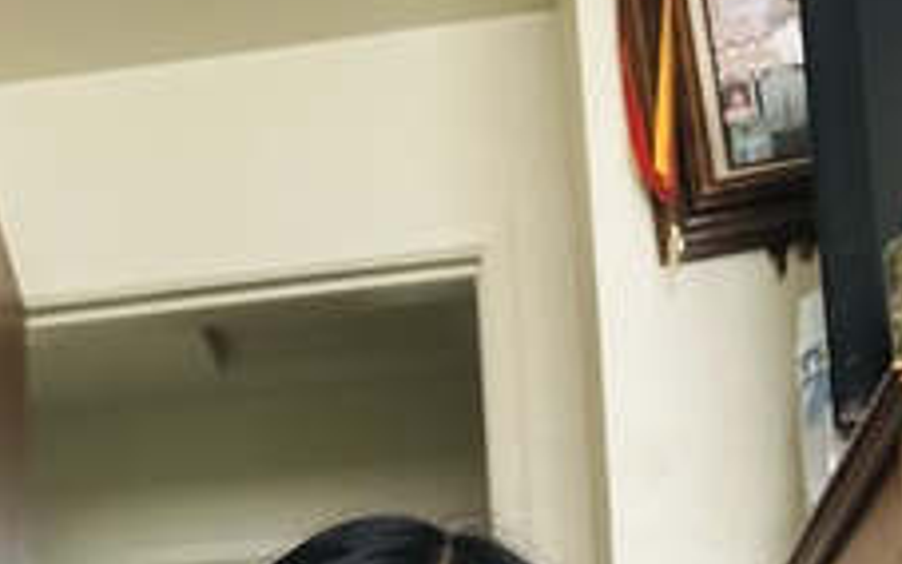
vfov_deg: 19.2
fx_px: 1377
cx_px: 419
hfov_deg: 36.3
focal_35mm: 56
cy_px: 929
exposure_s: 1/55
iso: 1000
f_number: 1.78
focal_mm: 6.86
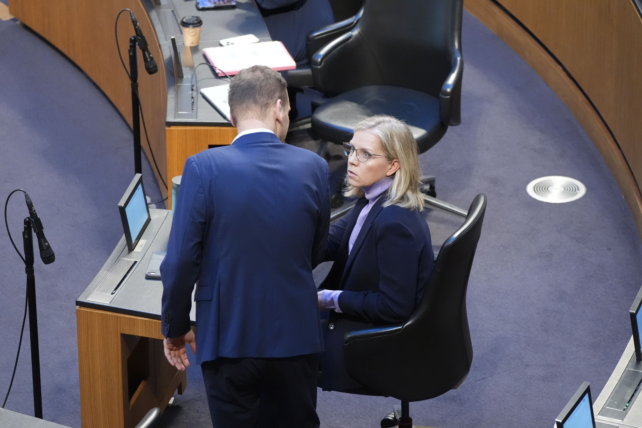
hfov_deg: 11.4
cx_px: 321
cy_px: 214
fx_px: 3228
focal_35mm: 181
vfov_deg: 7.6
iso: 8000
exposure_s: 1/160
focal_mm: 181
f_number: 5.6
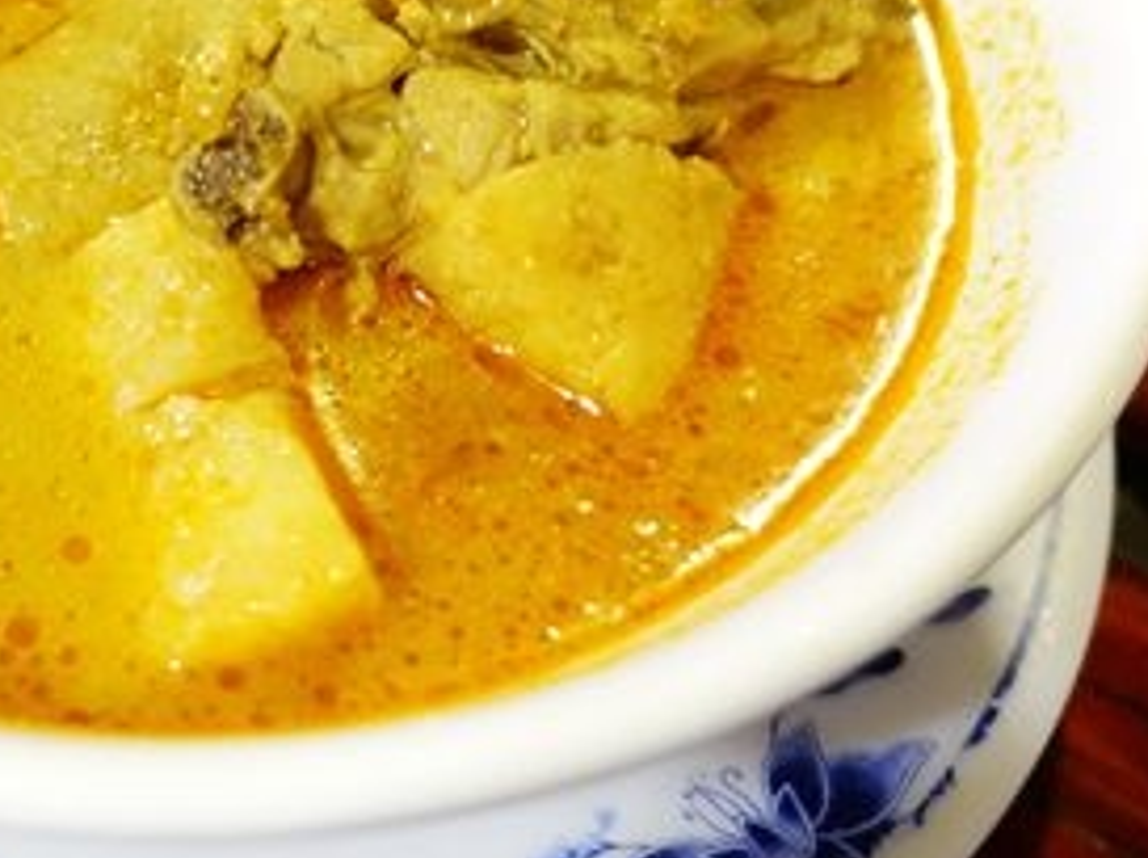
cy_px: 124
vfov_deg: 25.8
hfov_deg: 33.6
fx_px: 1822
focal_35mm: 55
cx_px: 177
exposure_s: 1/10
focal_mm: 8.8
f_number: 1.8
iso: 1000
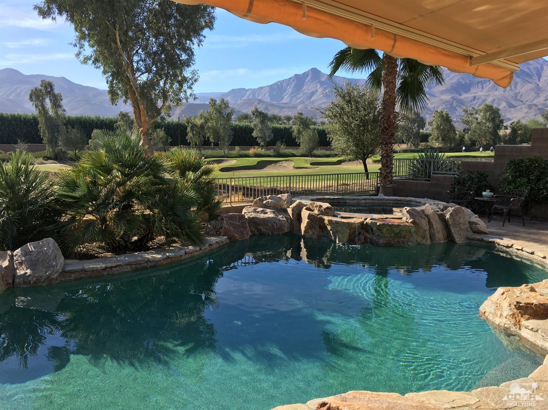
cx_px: 274
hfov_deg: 61.7
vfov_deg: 48.2
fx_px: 459
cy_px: 205
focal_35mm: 29
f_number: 2.2
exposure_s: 1/769
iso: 25
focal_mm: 4.15
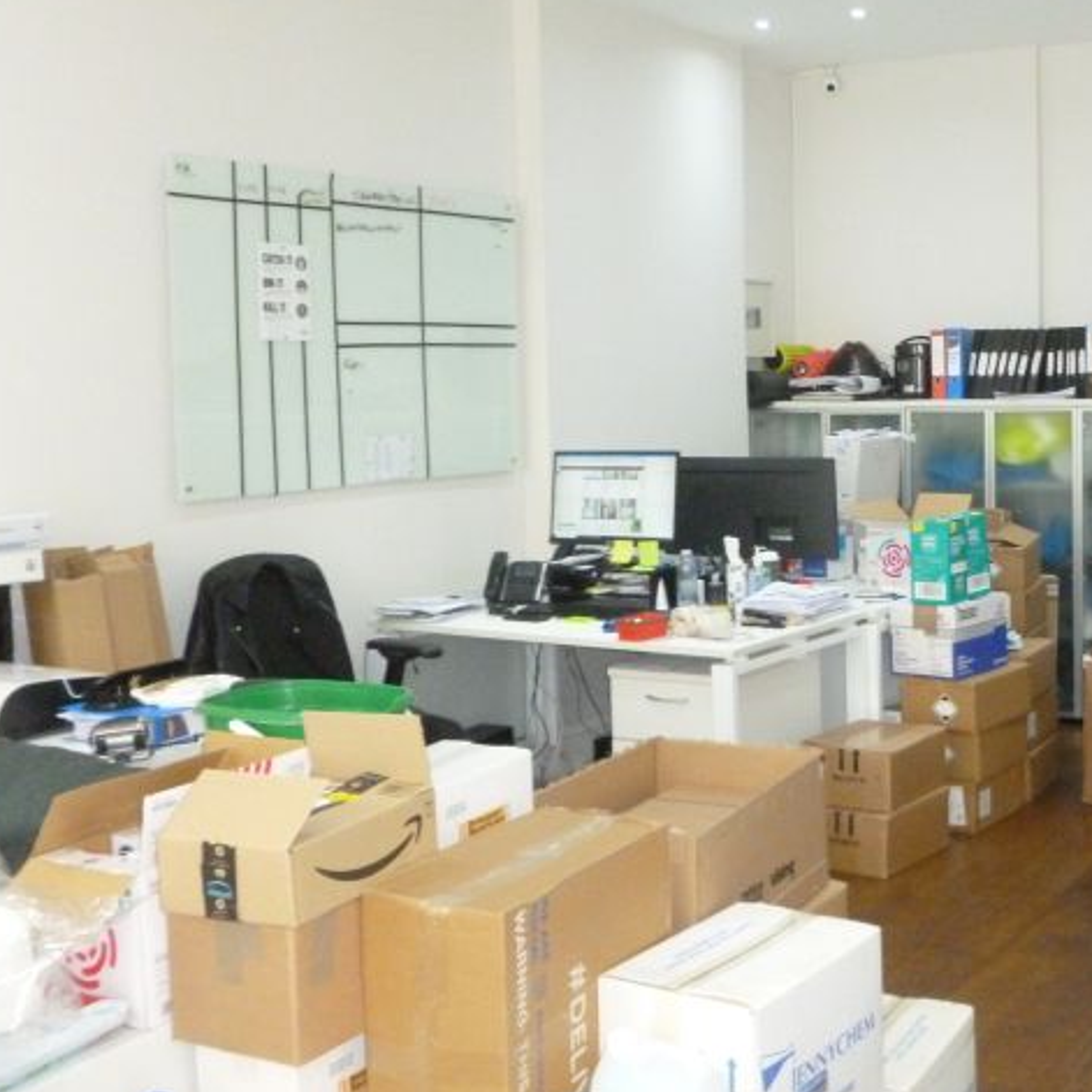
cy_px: 443
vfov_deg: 39.9
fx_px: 1499
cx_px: 897
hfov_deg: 38.3
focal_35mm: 42
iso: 640
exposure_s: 1/60
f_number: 3.3
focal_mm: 5
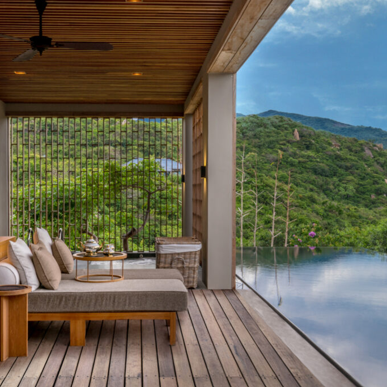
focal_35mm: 50
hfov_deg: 34.0
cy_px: 193
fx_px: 632
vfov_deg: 34.0
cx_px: 171
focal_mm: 26
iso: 100
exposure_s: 1/5
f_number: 14
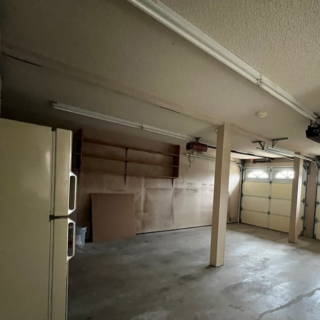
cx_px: 255
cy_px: 194
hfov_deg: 70.1
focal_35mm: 19
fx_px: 199
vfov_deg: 76.7
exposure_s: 1/40
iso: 1000
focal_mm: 1.57
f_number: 1.8
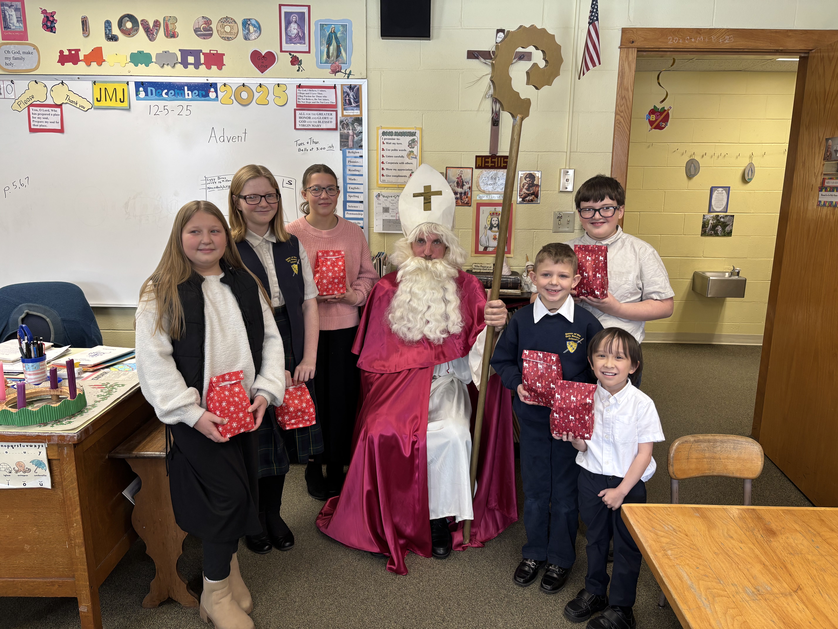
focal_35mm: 26
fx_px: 629
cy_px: 314
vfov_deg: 53.1
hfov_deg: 67.3
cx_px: 419
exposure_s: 1/60
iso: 80
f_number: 1.6
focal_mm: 5.96
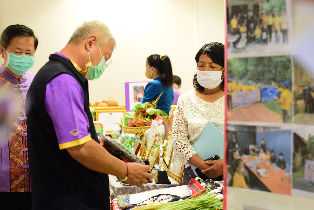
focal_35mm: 75
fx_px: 654
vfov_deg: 18.2
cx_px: 157
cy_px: 105
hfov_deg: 27.0
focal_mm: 50
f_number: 3.5
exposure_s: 1/50
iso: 2500
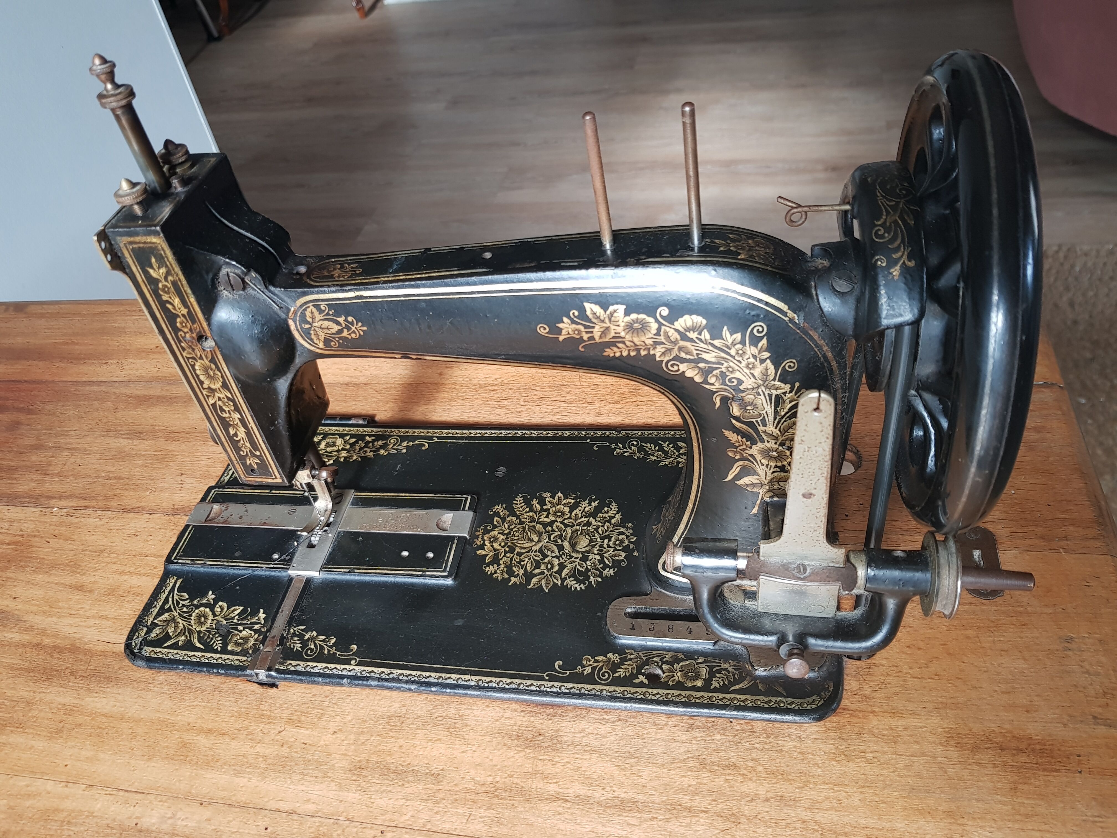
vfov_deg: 53.1
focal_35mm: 26
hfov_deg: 67.3
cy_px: 419
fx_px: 839
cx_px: 558
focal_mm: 4.2
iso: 80
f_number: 1.7
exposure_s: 1/50
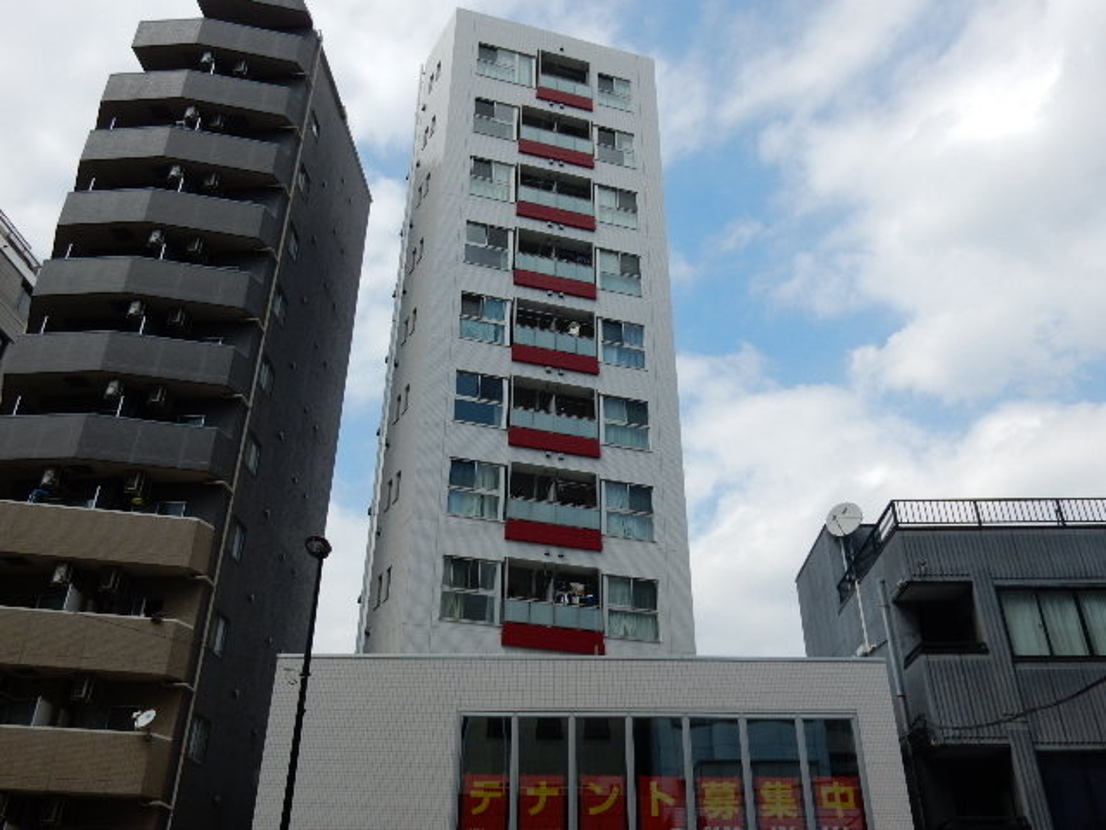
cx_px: 553
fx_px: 959
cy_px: 415
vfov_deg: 46.8
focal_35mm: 30
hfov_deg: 60.0
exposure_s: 1/1600
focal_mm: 5.4
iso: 125
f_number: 4
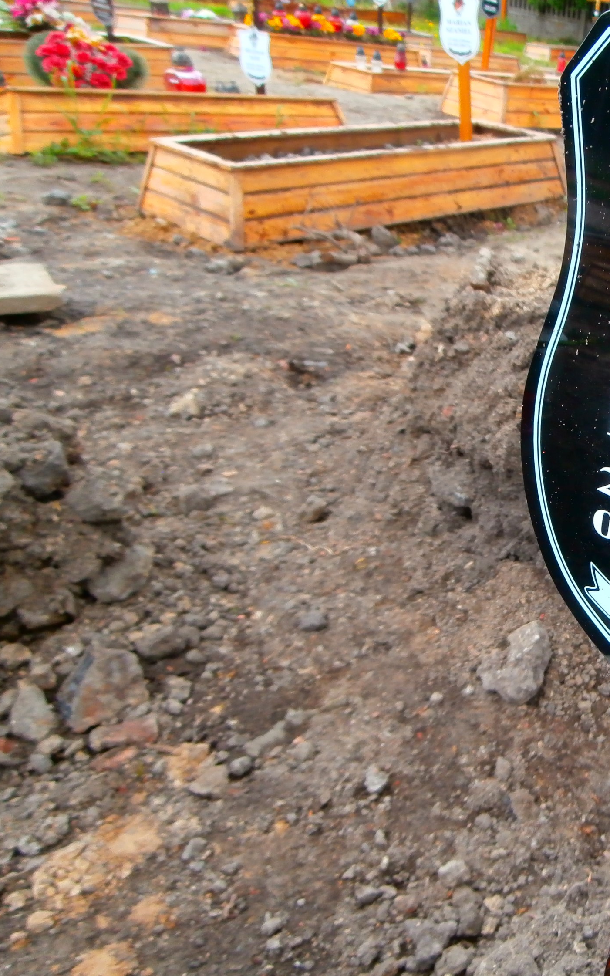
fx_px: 904
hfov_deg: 33.7
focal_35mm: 34
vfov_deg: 56.7
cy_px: 488
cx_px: 627
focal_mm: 4.2
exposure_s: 1/160
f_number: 3
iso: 100
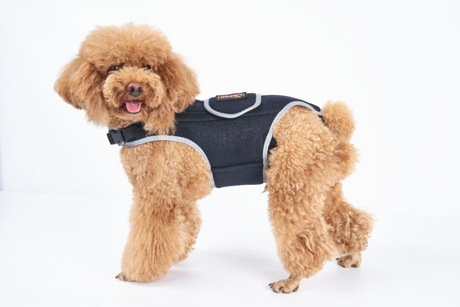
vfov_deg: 29.9
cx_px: 230
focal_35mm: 45
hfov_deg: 43.6
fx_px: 575
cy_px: 154
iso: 100
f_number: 16
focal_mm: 45
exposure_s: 1/60
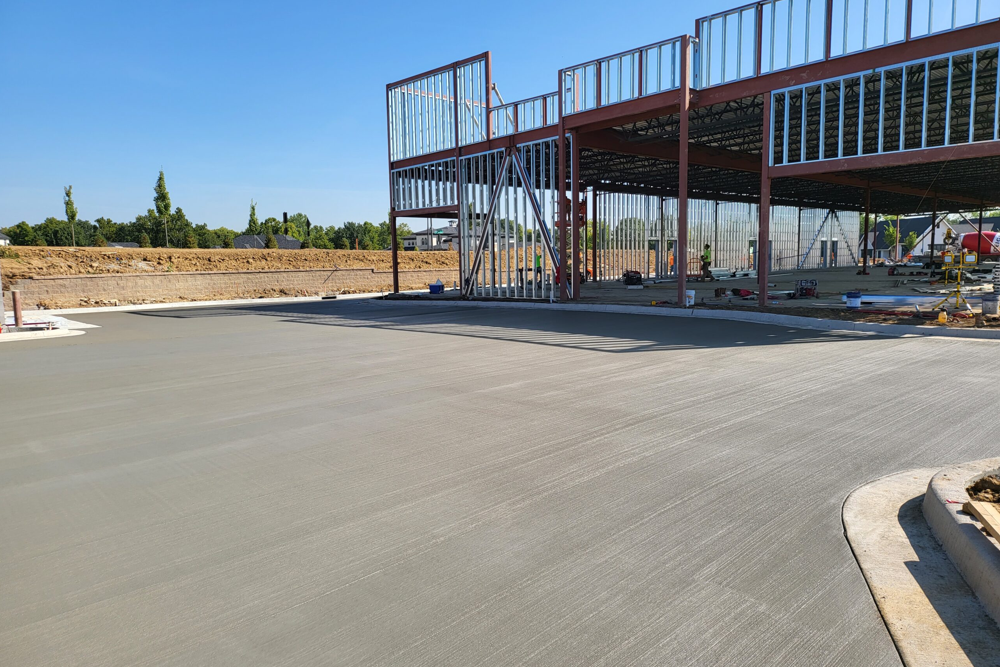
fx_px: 694
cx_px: 500
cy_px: 337
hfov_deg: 71.5
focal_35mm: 25
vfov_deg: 51.3
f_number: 1.8
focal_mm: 5
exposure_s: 1/1874
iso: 40
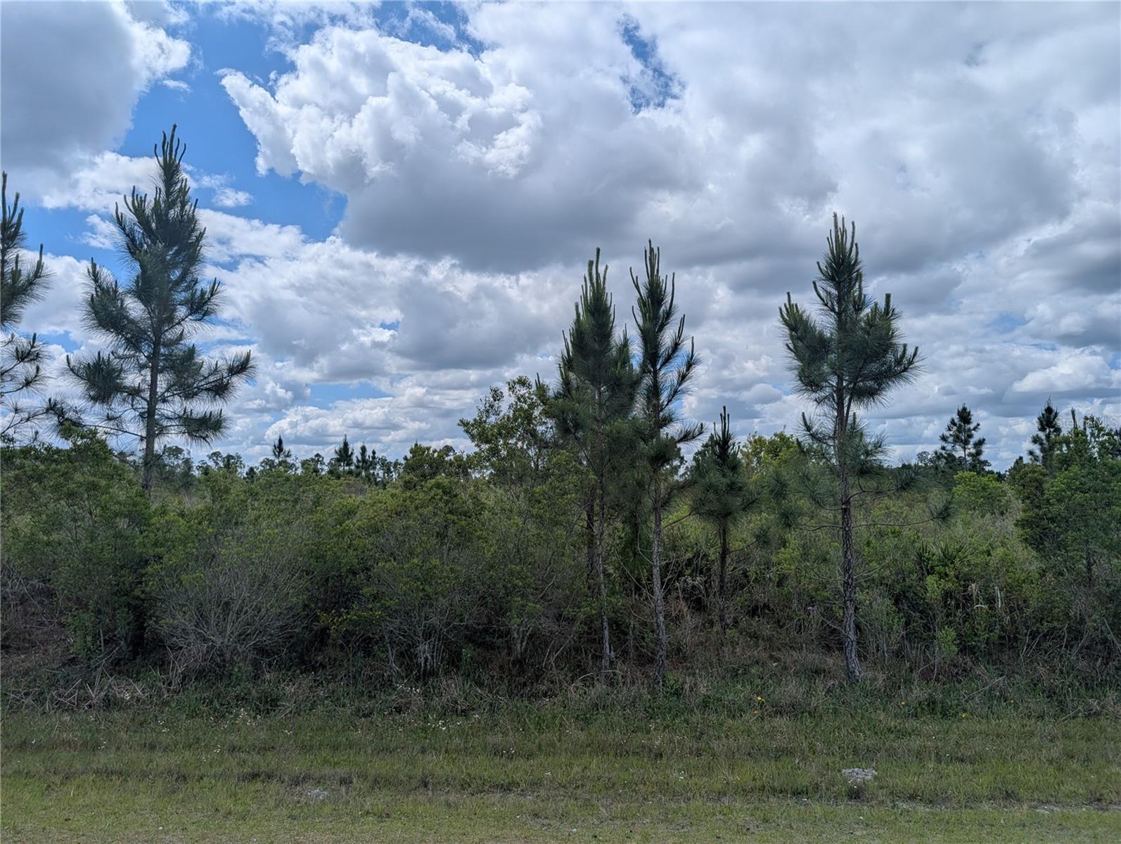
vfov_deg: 56.9
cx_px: 560
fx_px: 778
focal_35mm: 24
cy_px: 422
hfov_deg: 71.5
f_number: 1.68
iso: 20
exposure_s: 1/2062
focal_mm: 6.9
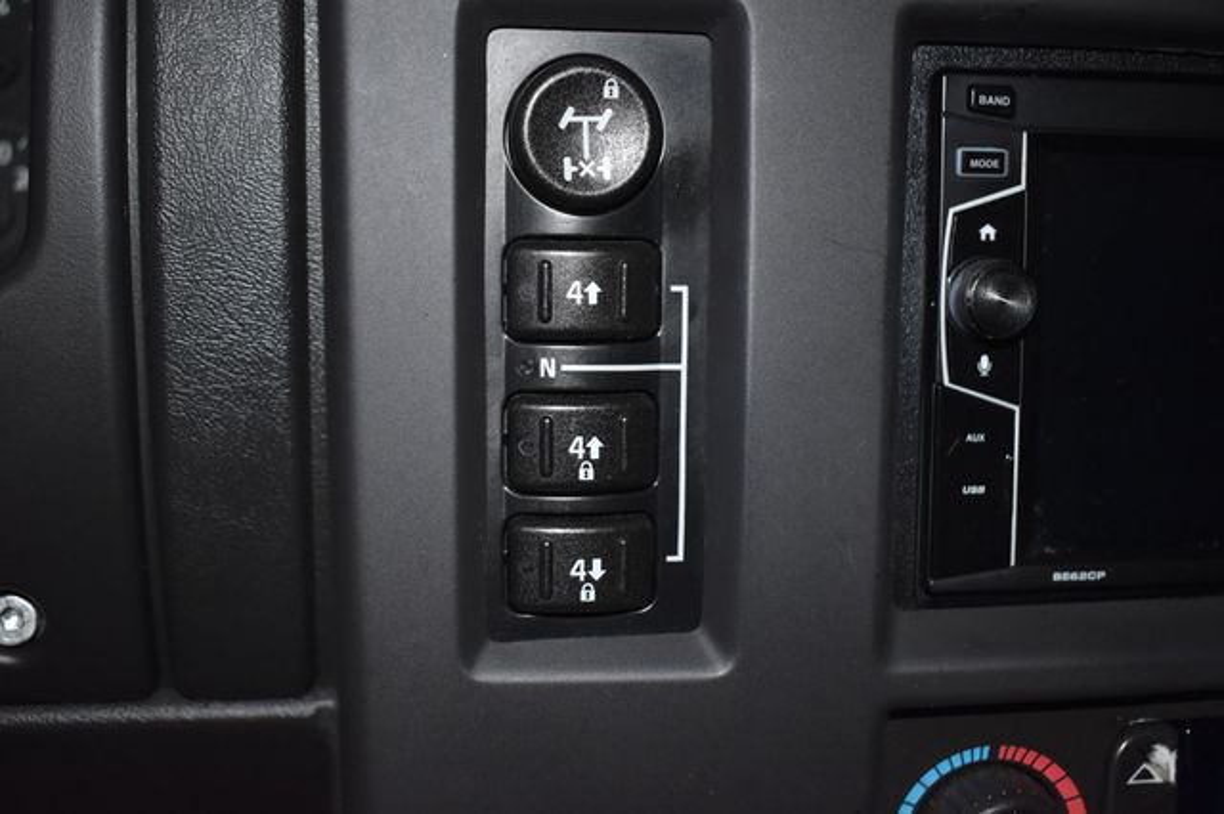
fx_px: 1427
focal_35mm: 42
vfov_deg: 31.9
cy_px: 407
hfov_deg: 46.4
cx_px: 612
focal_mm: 28
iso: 1400
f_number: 4.2
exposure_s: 1/60
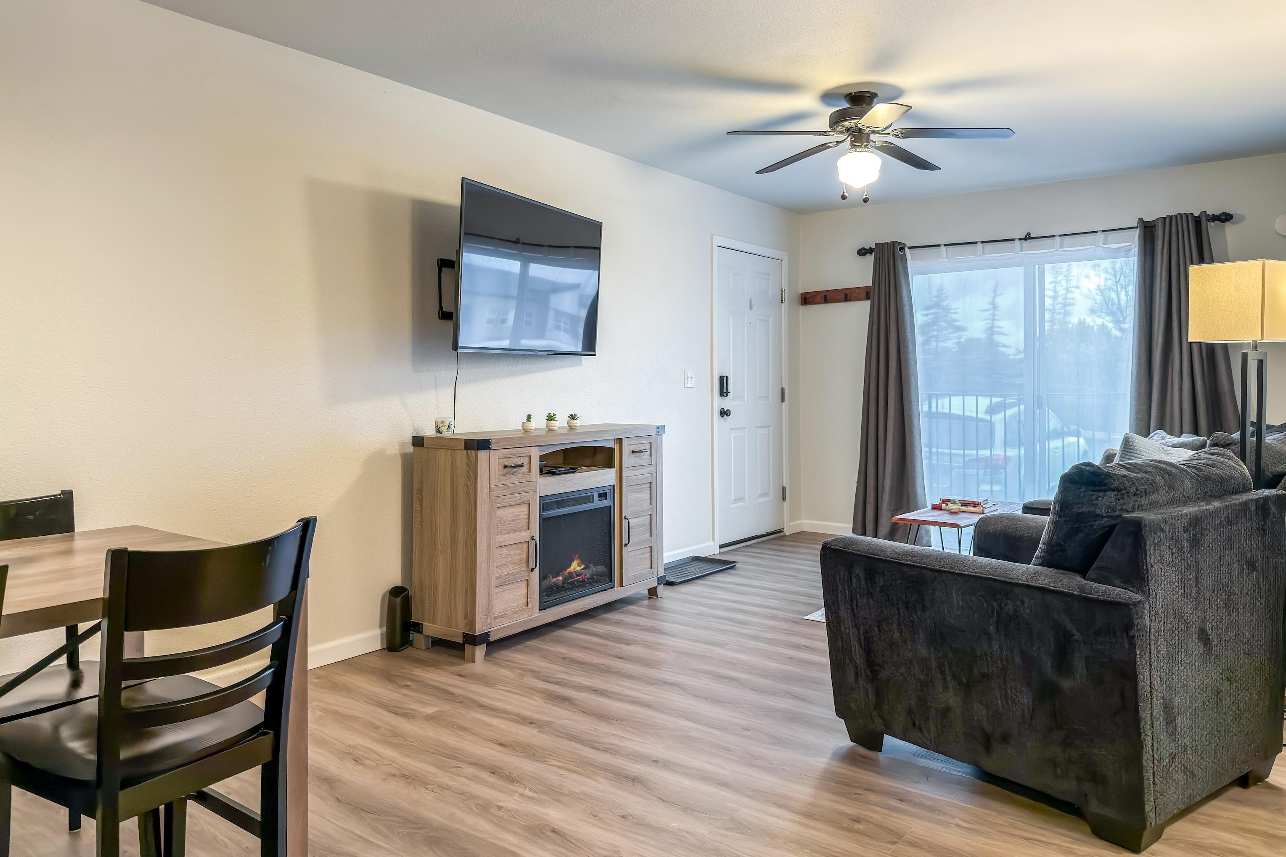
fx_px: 893
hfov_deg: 71.5
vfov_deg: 51.3
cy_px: 407
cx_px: 643
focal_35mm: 25
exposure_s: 1/60
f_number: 1.8
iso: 200
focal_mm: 6.76
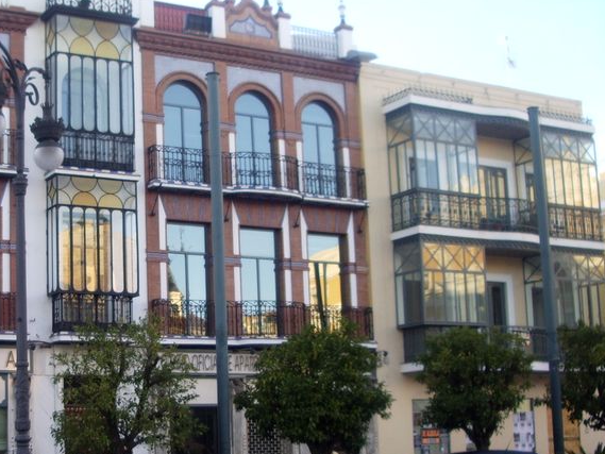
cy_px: 266
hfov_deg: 30.1
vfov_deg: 23.3
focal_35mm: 63
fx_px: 1101
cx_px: 131
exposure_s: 1/80
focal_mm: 5.8
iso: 50
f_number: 2.6
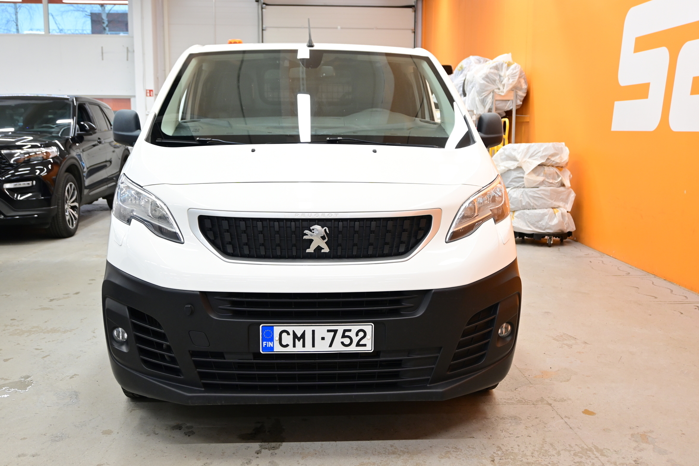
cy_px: 233
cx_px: 350
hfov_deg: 52.2
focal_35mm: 37
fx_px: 714
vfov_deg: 36.2
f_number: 4.2
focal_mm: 24.5
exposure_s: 1/40
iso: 500
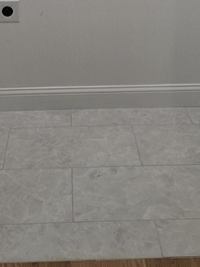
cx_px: 86
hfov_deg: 24.0
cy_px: -29
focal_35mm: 61
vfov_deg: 28.7
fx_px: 471
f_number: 1.8
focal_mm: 5.4
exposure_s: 1/120
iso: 80
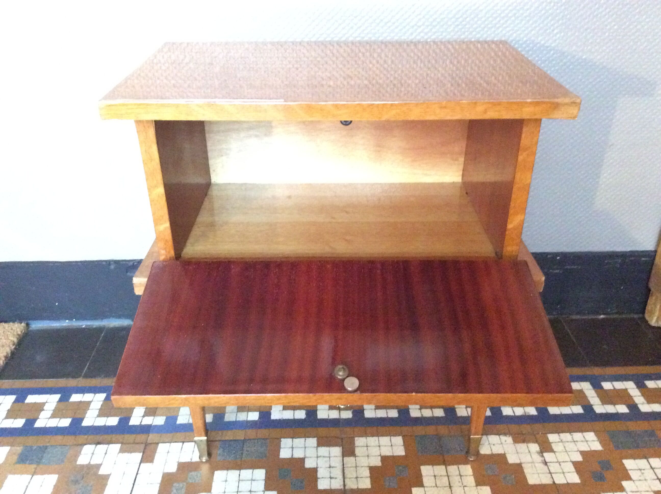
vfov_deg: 44.1
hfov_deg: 56.9
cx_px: 330
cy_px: 247
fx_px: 610
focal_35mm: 32
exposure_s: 1/17
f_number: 2.4
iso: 800
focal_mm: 3.3
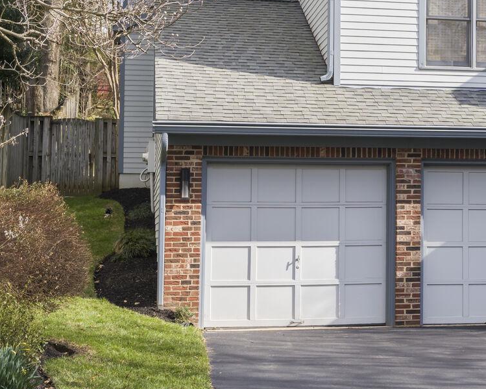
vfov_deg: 19.5
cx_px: 622
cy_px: 30
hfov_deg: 22.3
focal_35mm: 77
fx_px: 1107
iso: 200
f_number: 8
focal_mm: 30
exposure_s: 1/250
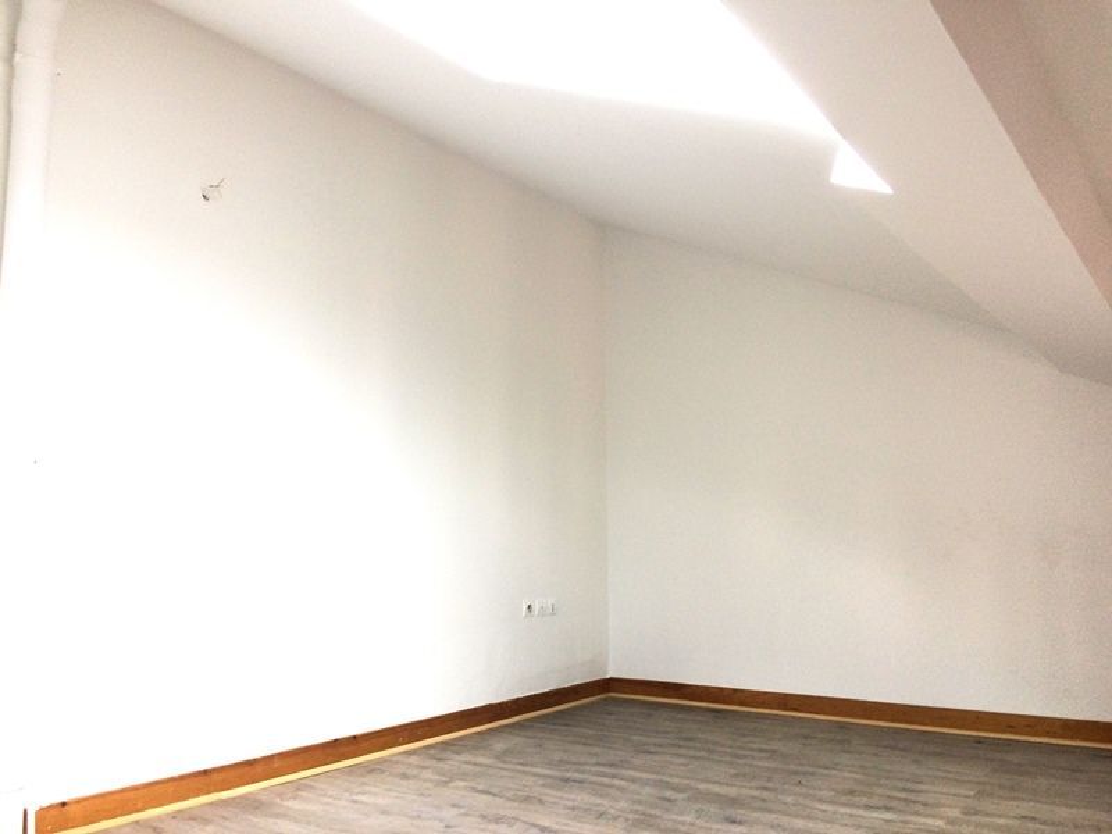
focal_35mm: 29
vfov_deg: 48.2
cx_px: 556
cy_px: 417
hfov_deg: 61.7
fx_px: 932
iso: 50
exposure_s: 1/33
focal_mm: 4.15
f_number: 2.2
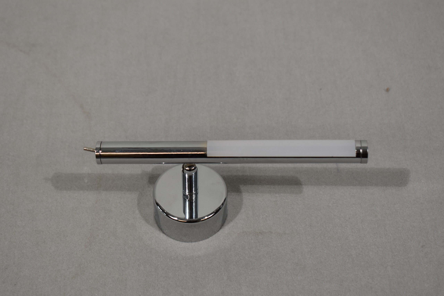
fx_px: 888
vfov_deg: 18.9
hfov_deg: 28.1
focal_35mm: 72
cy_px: 148
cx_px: 222
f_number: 5.6
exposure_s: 1/125
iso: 400
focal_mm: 48
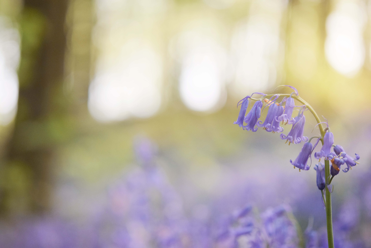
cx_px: 186
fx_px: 927
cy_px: 124
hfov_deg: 22.6
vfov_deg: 15.2
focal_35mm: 90
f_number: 3
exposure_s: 1/640
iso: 1000
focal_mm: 60
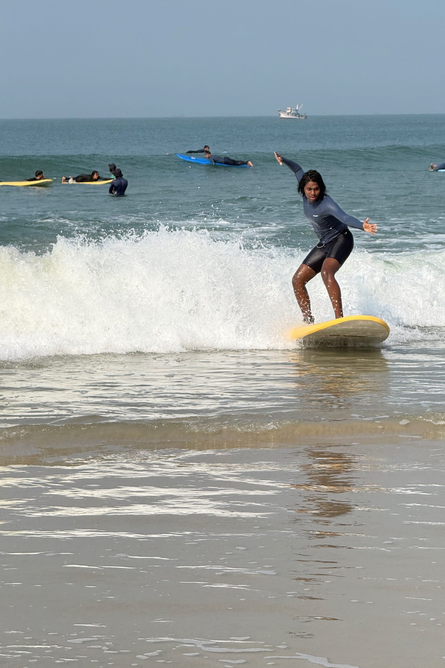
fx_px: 2318
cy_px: 334
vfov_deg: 16.4
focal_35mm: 125
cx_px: 230
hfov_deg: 11.0
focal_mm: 15.66
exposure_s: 1/2525
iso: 50
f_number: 2.8
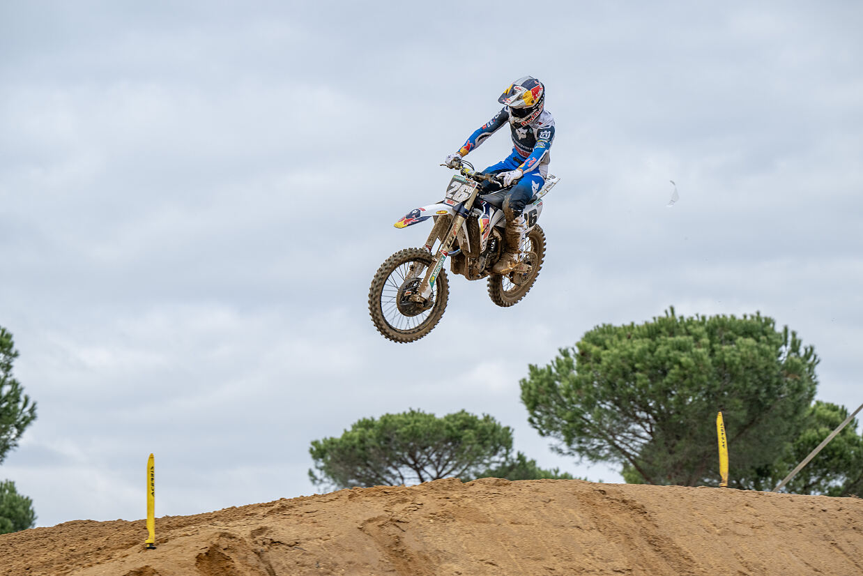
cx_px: 432
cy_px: 288
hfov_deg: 15.8
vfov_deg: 10.6
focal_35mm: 130
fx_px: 3117
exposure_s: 1/1250
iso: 320
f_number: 5.6
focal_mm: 130
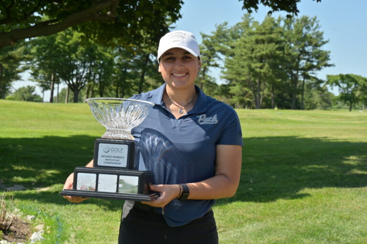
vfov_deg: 21.9
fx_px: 632
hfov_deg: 32.4
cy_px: 122
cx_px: 184
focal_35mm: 62
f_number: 9
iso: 640
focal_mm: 62
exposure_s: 1/1250
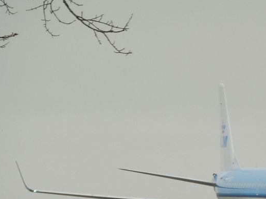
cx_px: 248
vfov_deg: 1.7
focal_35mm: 860
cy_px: 154
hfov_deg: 2.3
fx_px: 6604
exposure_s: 1/125
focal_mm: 77.4
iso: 160
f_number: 6.2
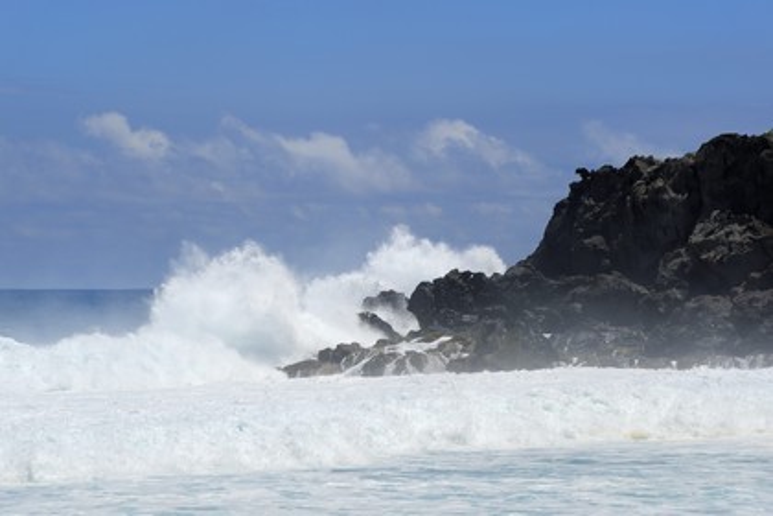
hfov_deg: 10.3
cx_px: 386
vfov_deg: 6.9
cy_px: 258
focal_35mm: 200
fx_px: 4294
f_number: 13
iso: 200
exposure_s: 1/400
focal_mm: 200
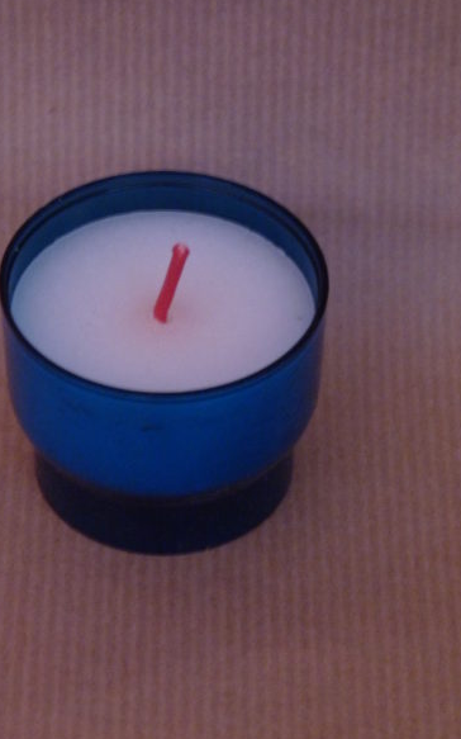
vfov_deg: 13.4
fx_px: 3138
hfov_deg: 8.4
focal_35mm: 156
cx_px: 176
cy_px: 338
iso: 400
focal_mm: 23.7
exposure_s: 1
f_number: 3.6
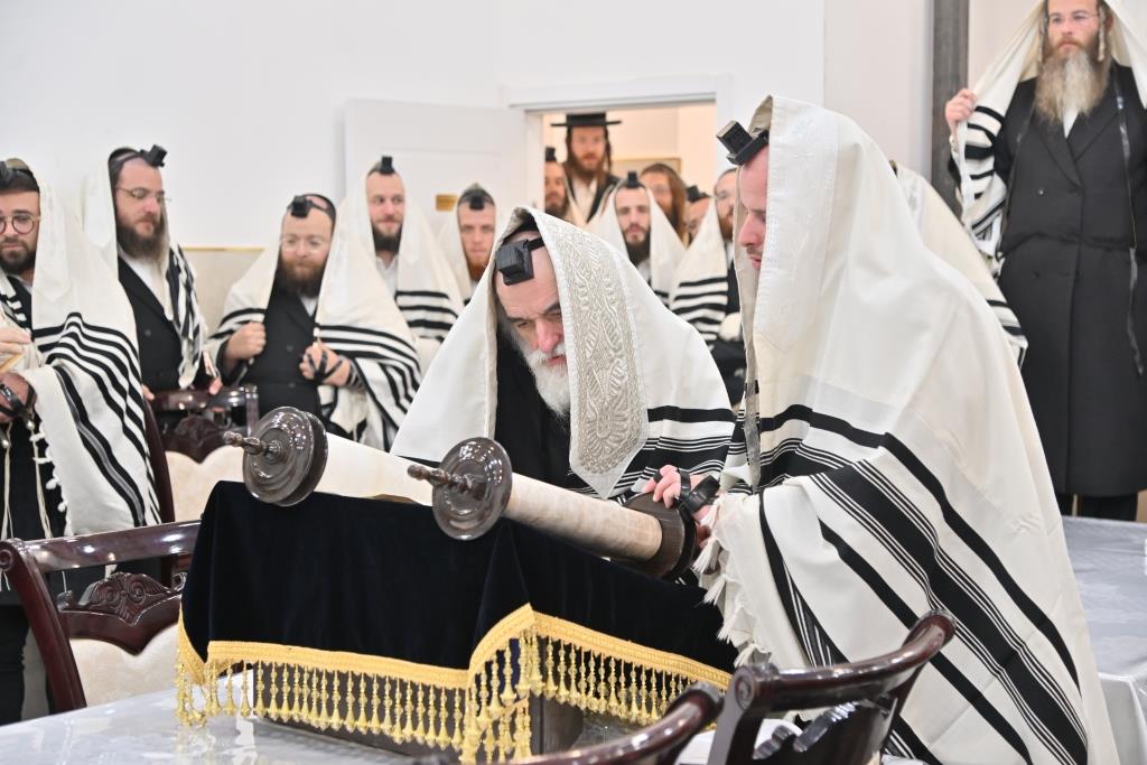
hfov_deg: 32.4
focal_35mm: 62
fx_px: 1976
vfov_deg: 21.9
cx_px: 574
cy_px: 382
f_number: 4.5
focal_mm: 62
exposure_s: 1/160
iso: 500
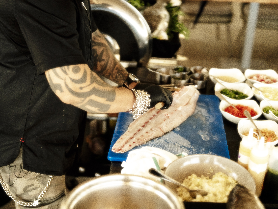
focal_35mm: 55
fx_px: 442
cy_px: 105
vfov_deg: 26.6
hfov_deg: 34.9
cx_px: 149
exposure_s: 1/8000
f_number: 1.8
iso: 4000
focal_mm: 50
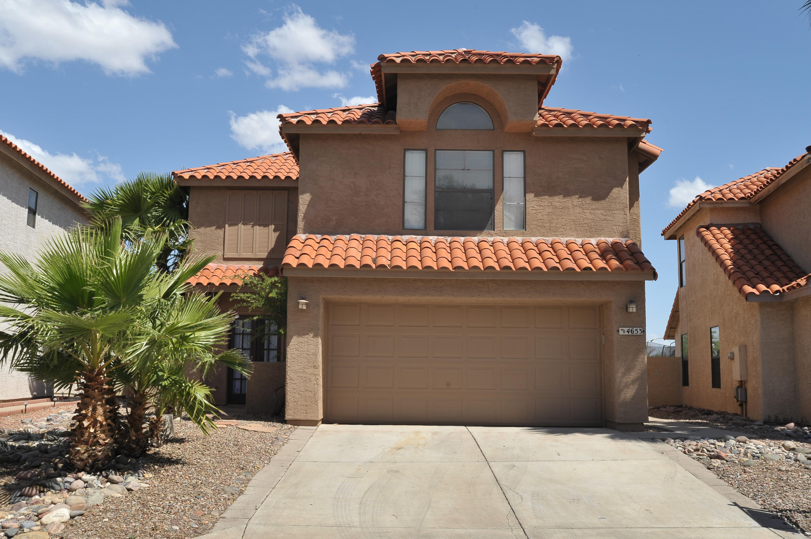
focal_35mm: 35
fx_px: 788
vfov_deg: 37.8
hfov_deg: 54.5
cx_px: 406
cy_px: 270
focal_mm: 35
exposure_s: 1/320
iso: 250
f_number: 11
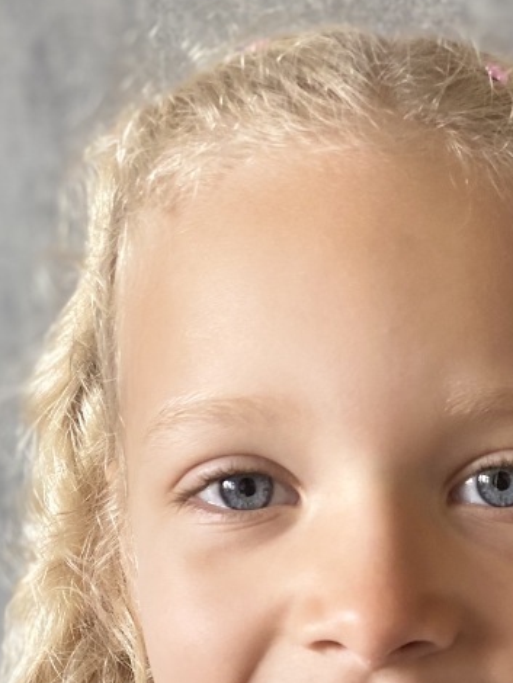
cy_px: 756
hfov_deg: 24.5
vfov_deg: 29.4
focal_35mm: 59
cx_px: 407
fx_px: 1165
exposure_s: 1/60
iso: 125
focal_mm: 4.25
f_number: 1.8
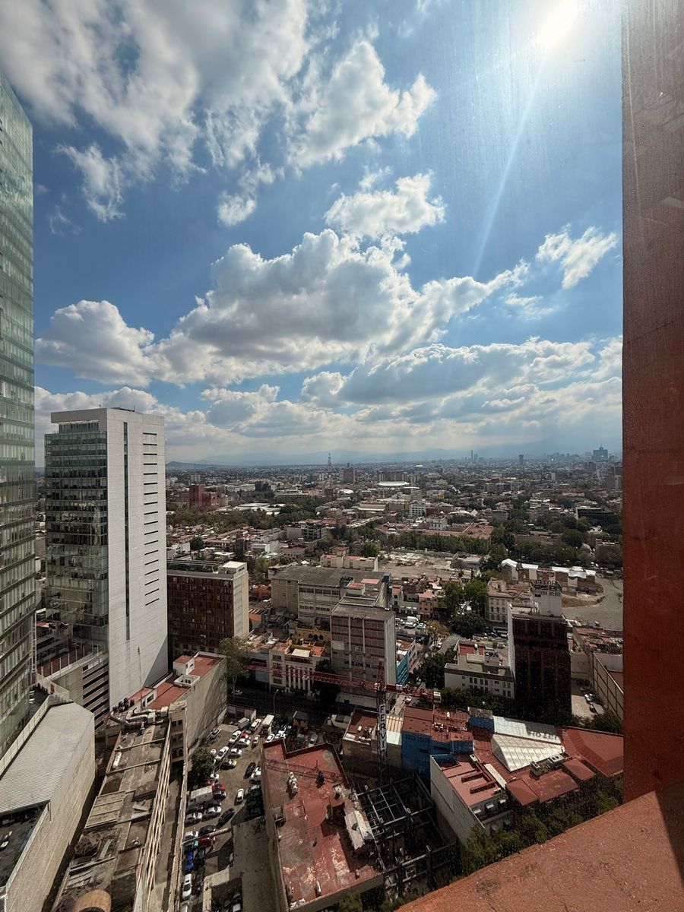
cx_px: 342
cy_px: 456
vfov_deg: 102.1
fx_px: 369
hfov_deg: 85.7
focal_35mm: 14
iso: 50
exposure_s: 1/6173
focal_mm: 2.22
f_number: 2.2
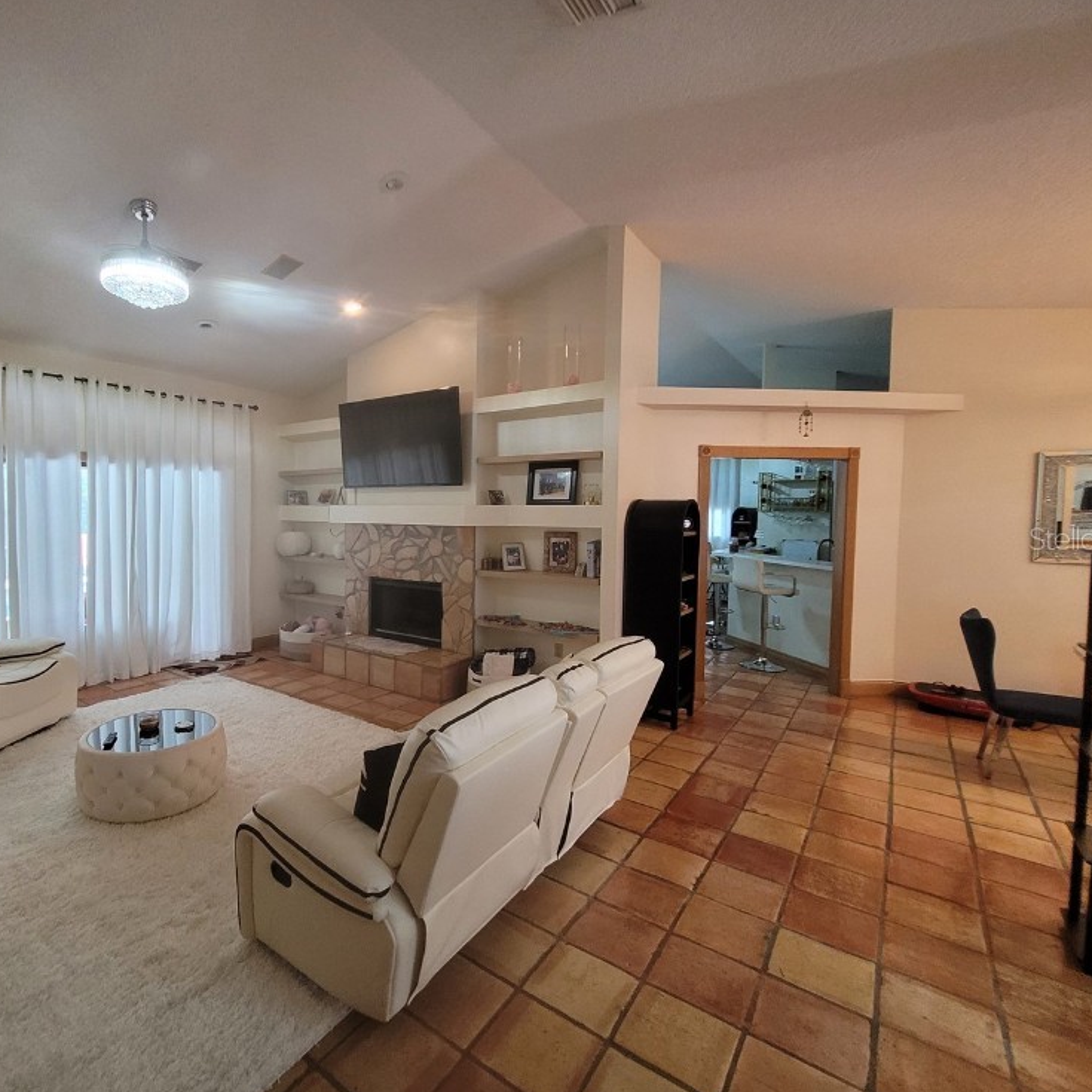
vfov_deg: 87.4
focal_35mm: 16
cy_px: 538
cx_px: 409
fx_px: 571
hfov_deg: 85.7
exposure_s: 1/60
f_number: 2.2
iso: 320
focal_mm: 1.74
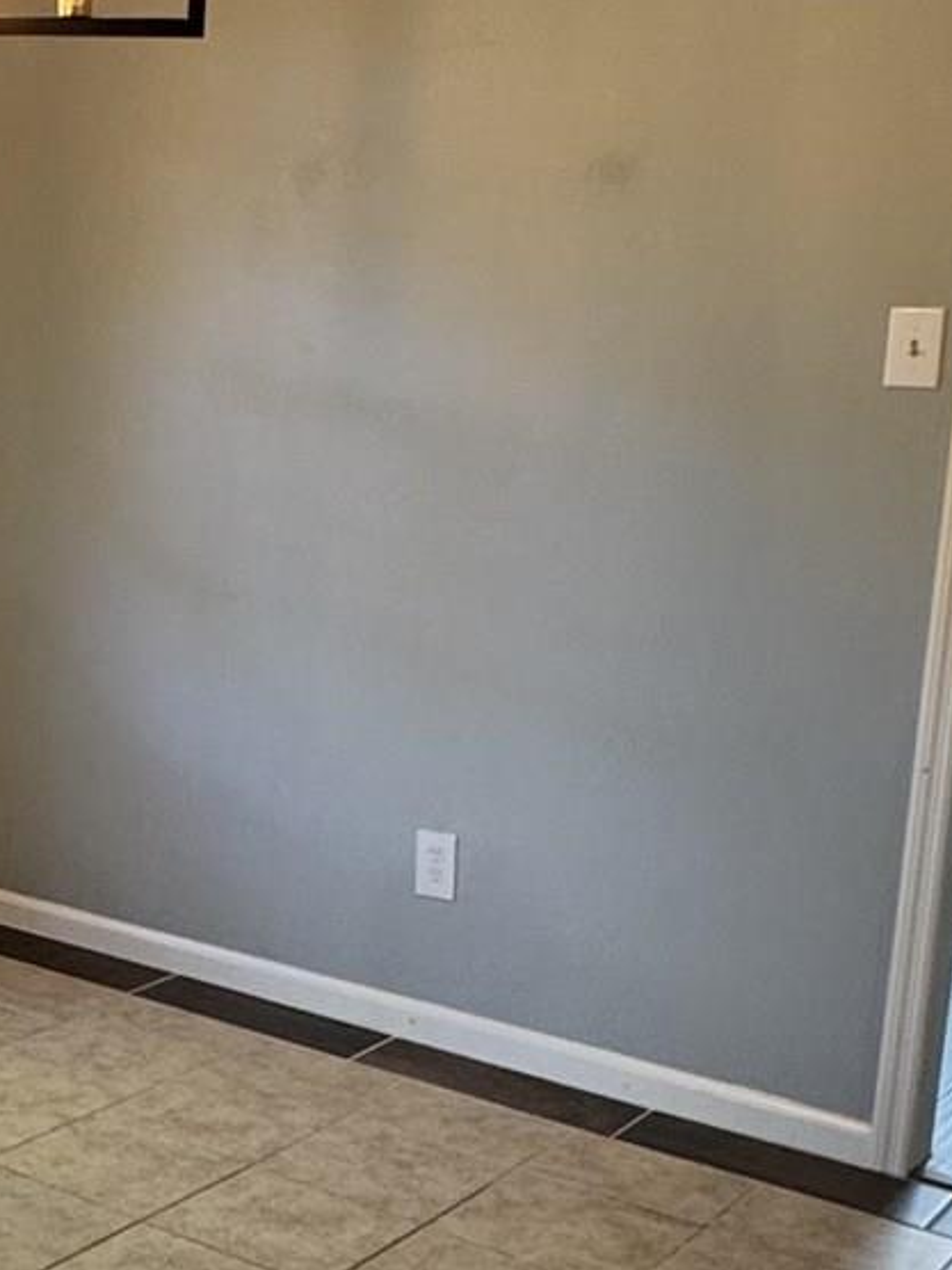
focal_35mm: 58
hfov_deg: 23.6
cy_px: 651
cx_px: -110
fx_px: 2127
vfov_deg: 33.2
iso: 250
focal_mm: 2.22
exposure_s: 1/60
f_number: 2.2
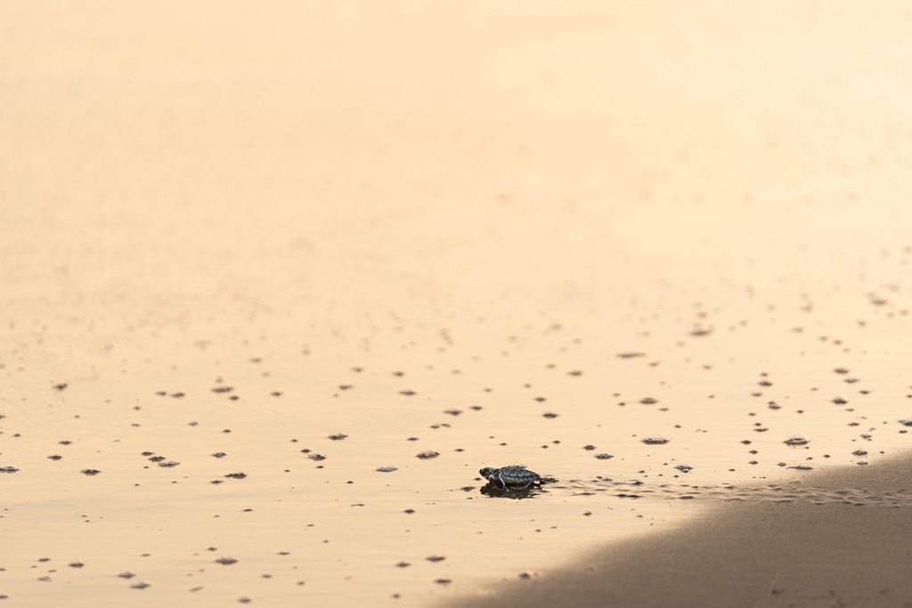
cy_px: 304
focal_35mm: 200
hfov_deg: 10.3
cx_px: 456
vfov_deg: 6.9
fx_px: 5067
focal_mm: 200
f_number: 2.8
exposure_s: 1/400
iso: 200
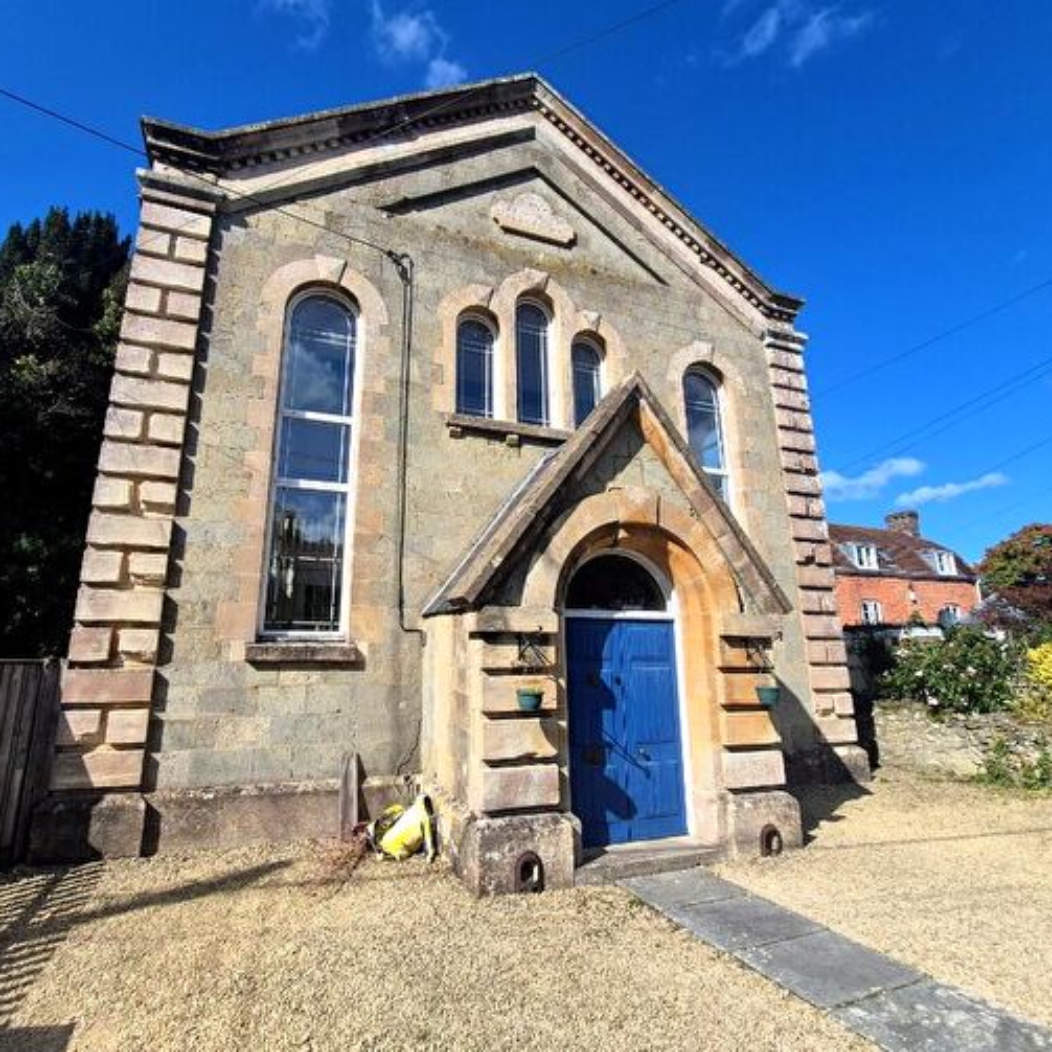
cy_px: 532
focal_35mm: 16
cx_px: 489
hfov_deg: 87.3
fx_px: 550
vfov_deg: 87.4
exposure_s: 1/2248
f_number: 2.2
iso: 50
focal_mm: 1.74
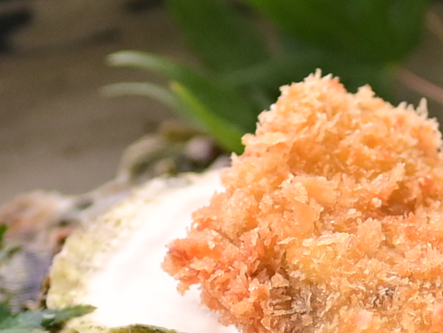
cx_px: 356
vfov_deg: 2.5
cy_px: 220
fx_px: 7563
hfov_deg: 3.4
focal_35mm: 591
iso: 125
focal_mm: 50
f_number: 1.8
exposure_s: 1/125
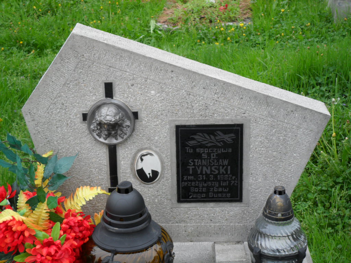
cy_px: 132
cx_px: 176
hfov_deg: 26.3
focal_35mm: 74
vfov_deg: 19.9
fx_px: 750
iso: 100
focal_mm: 13.2
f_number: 3.9
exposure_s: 1/90
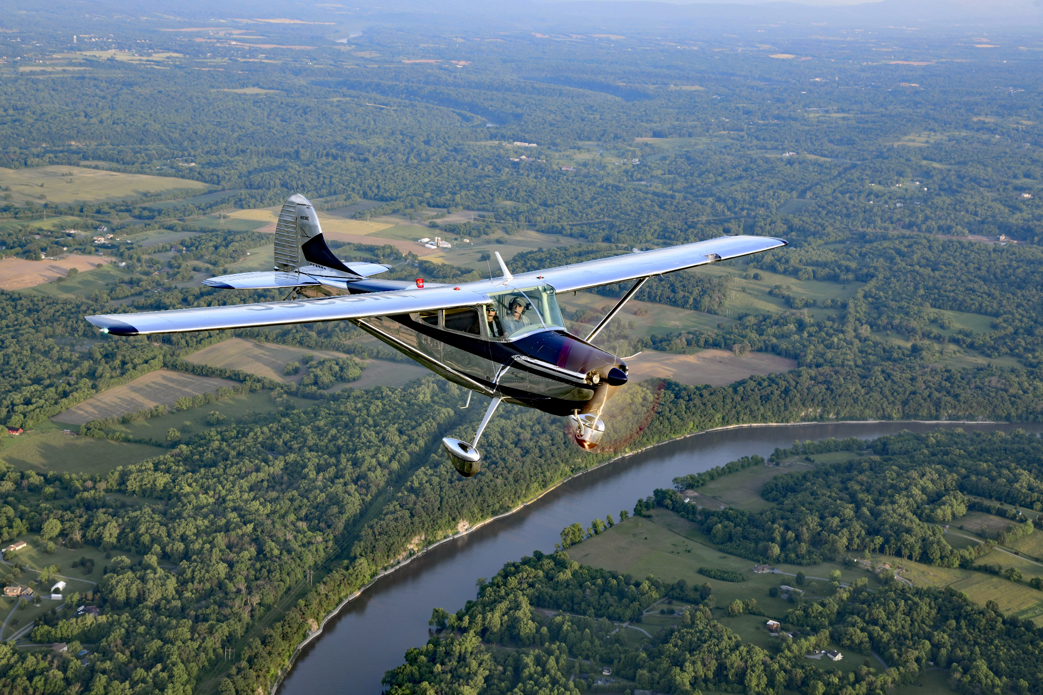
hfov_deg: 38.2
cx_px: 522
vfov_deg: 26.0
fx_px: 1506
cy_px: 348
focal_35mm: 52
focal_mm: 52
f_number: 10
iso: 400
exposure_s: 1/100
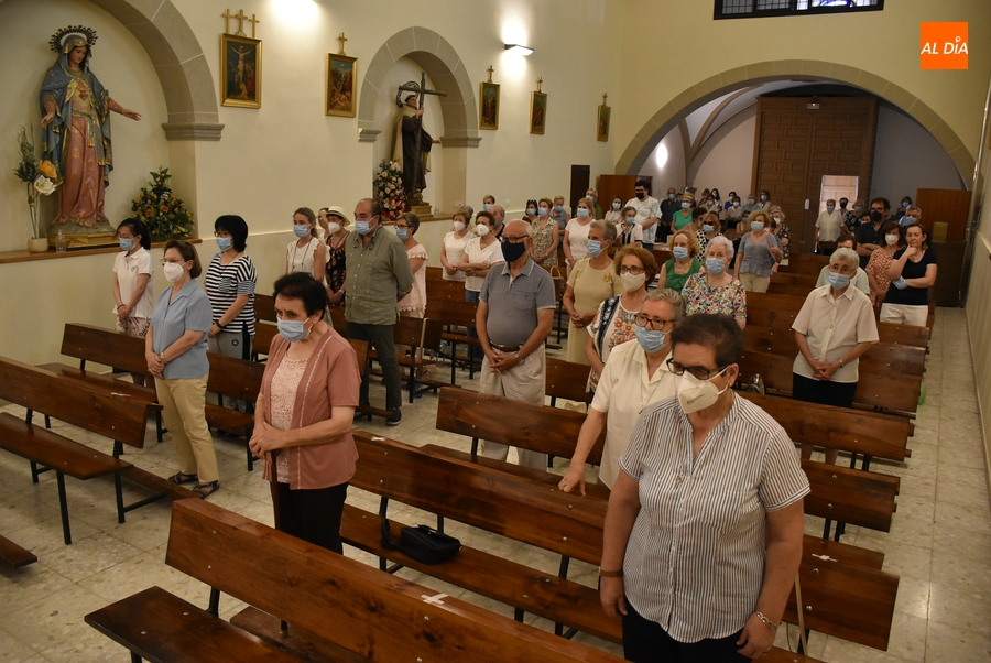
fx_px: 744
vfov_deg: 48.0
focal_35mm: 27
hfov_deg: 67.3
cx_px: 496
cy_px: 332
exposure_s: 1/125
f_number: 3.5
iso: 2200
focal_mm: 18
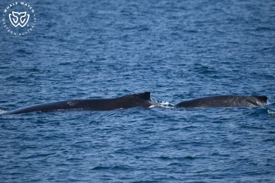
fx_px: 4582
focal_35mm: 600
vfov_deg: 2.3
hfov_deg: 3.4
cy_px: 92
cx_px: 138
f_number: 6.3
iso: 1100
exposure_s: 1/8000
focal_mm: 600
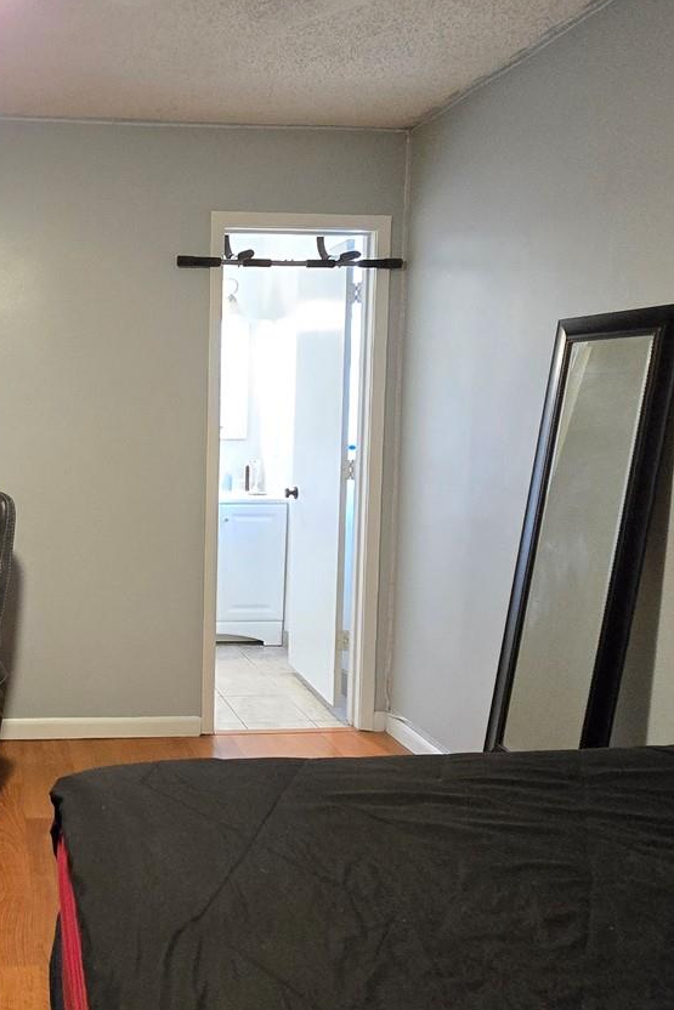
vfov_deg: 69.3
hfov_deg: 44.9
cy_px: 465
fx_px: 730
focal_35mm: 26
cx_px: 63
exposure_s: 1/60
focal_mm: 2.2
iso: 1600
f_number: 2.2
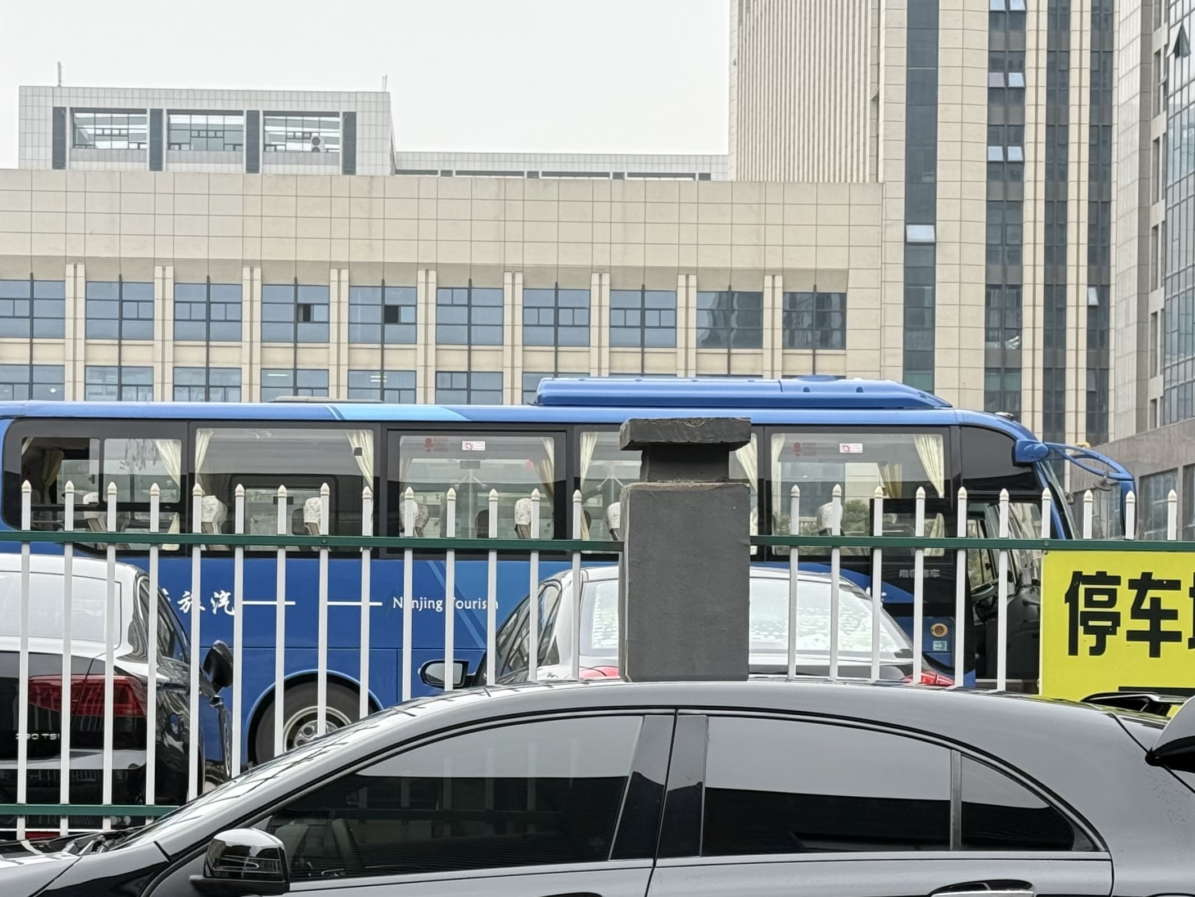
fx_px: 3073
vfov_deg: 16.6
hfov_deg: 22.0
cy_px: 580
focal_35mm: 89
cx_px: 513
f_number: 1.78
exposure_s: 1/136
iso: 200
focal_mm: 6.76
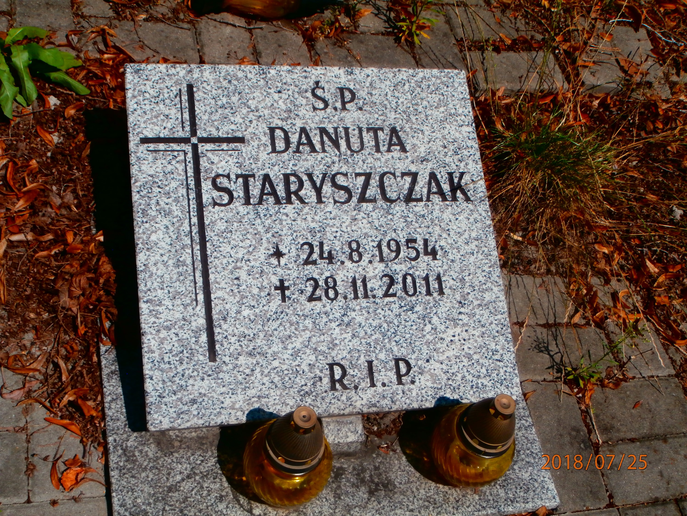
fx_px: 933
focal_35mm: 47
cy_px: 258
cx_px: 344
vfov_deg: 30.9
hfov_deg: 40.4
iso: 100
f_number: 4.2
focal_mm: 8.29
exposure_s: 1/1600
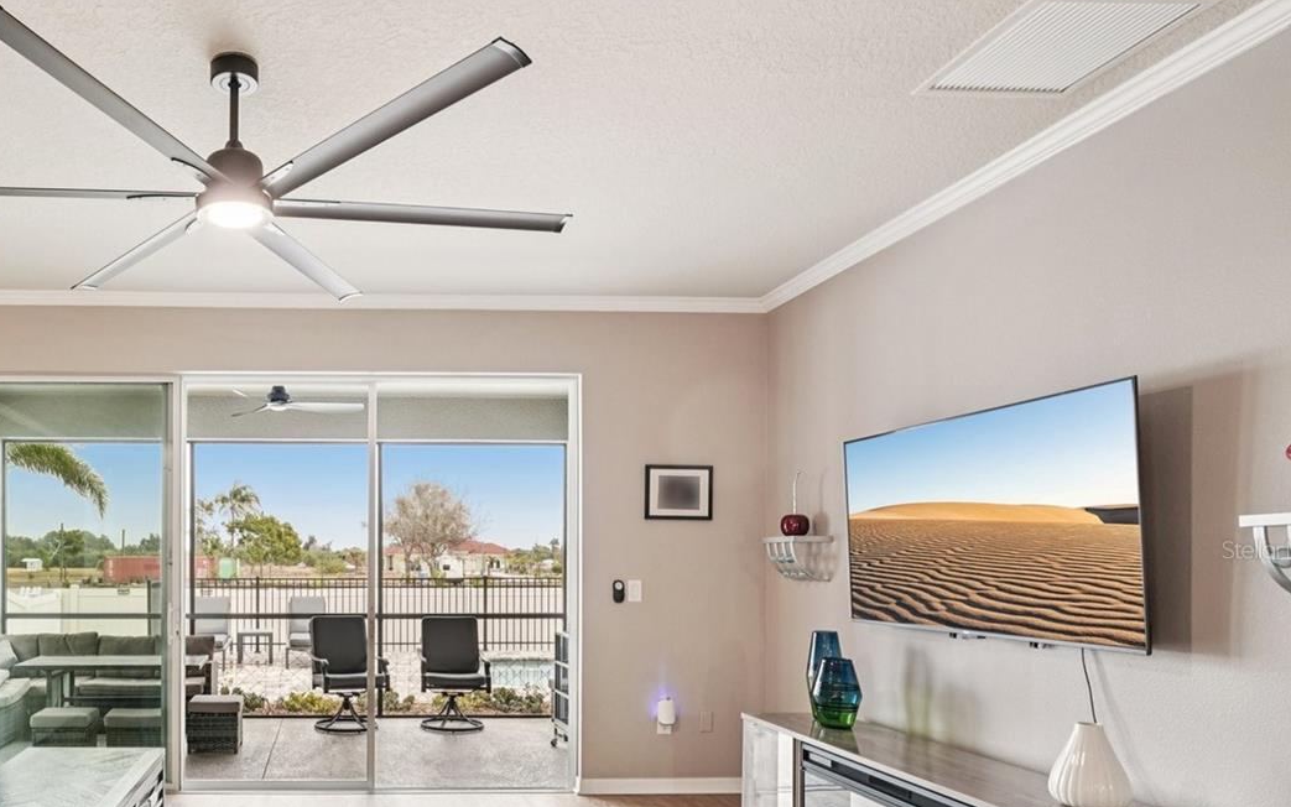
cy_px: 550
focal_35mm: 25
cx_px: 342
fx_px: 880
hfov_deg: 68.4
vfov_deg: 48.3
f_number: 8
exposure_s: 1/25
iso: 400
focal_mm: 16
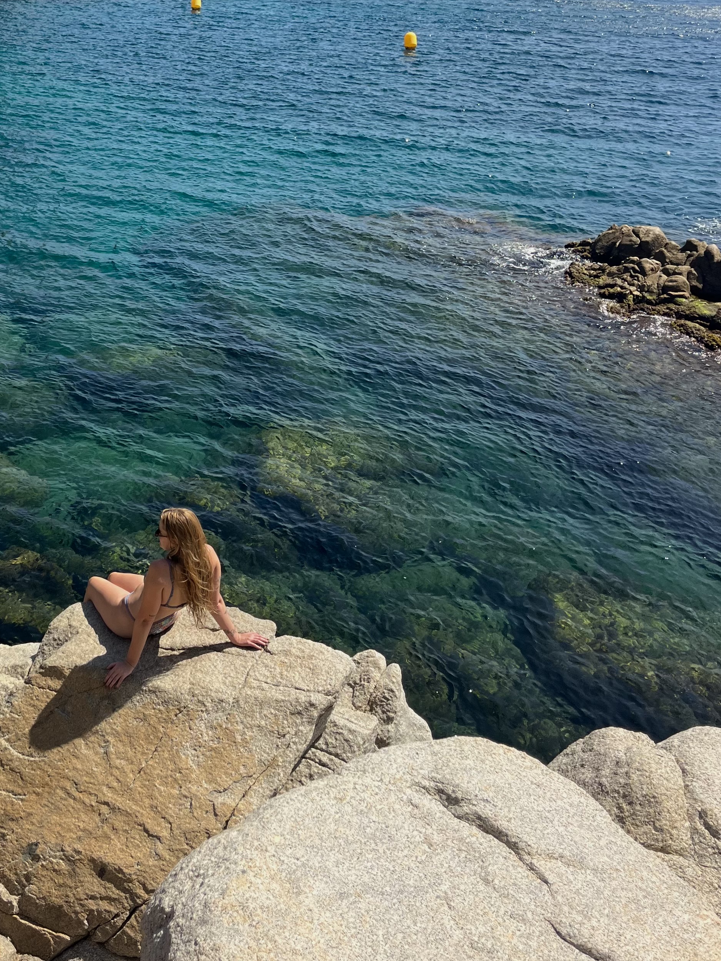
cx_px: 181
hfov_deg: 33.7
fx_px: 1166
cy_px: 268
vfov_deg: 43.7
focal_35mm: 42
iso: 50
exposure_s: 1/3215
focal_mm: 5.1
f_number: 1.6
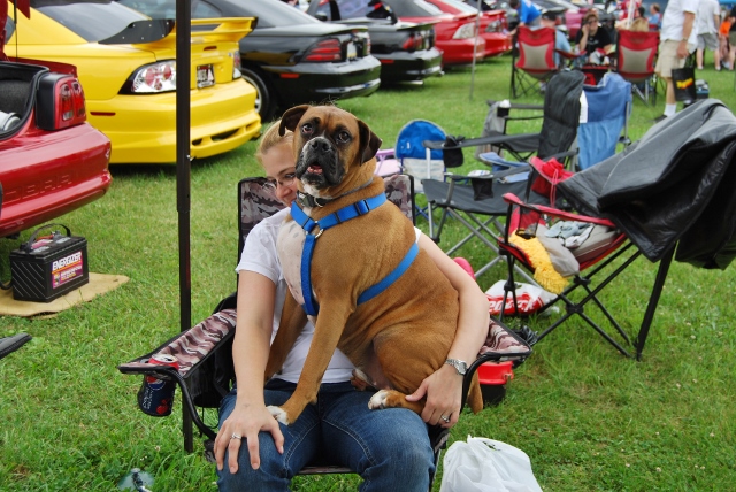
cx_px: 368
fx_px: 982
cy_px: 246
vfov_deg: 28.1
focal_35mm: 48
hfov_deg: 41.1
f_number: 5.6
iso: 100
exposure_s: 1/125
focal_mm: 32
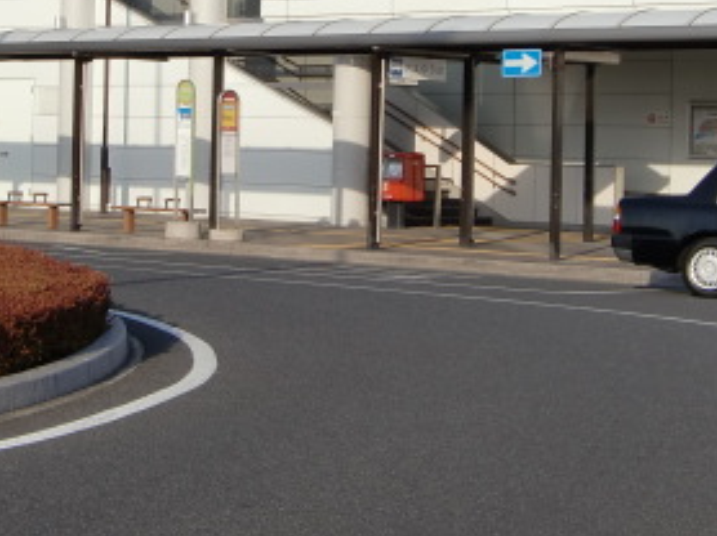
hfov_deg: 18.5
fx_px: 2194
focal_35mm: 106
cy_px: 147
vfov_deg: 13.9
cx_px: 271
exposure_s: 1/800
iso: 64
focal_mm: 8.2
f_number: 3.3
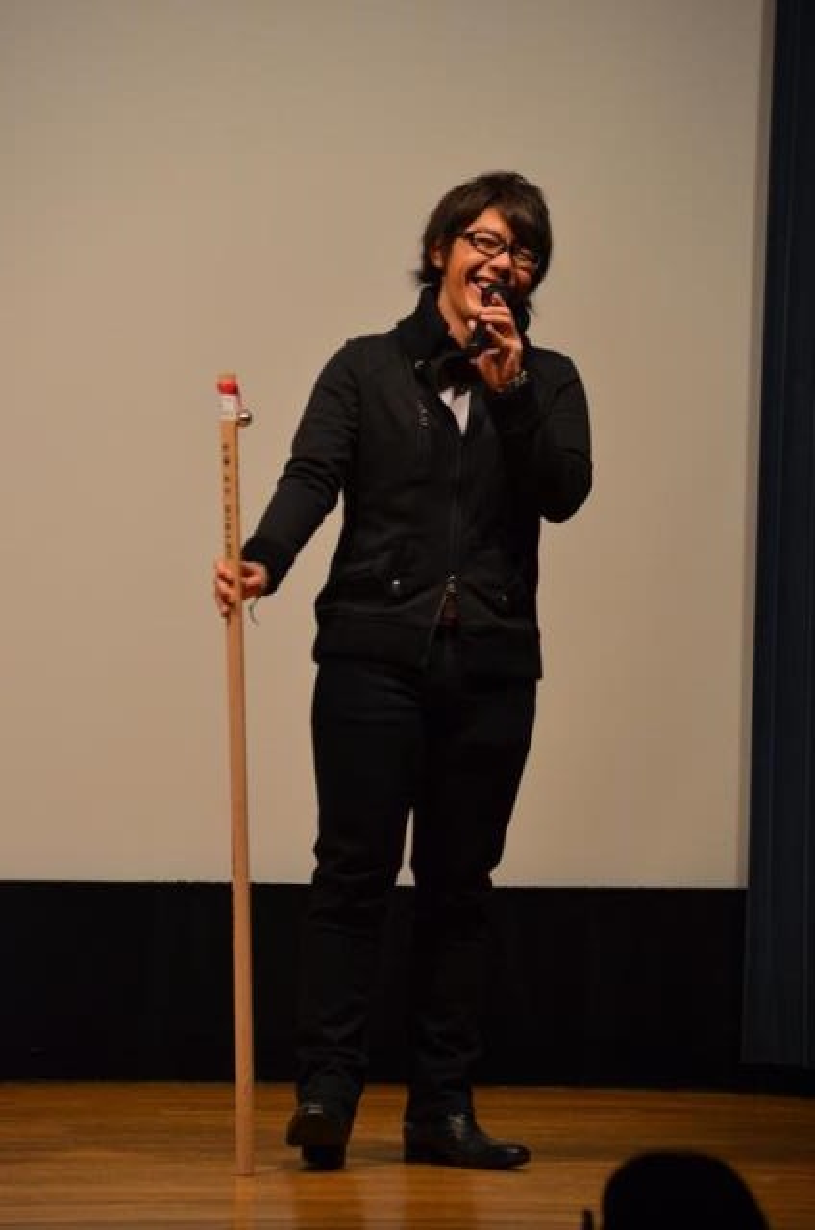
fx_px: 7162
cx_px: 408
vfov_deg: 9.8
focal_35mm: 210
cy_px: 615
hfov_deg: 6.5
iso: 1600
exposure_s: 1/50
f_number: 6
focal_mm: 140
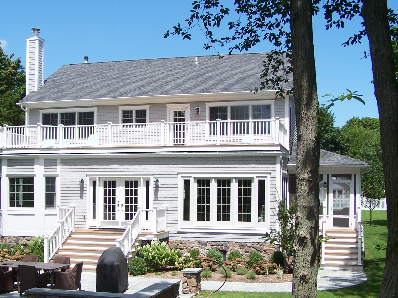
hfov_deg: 38.8
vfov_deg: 29.5
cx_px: 168
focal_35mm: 49
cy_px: 188
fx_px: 563
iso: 80
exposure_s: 1/750
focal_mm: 6.3
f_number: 4
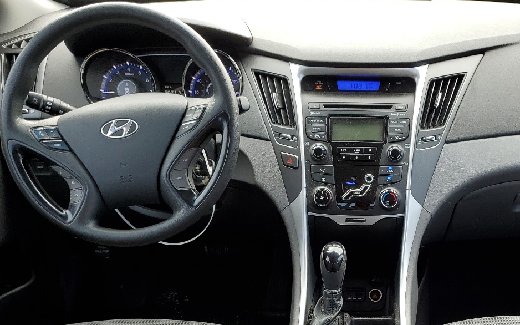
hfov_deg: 42.0
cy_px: 311
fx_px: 666
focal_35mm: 47
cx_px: 356
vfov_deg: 26.2
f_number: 1.5
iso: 50
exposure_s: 1/185
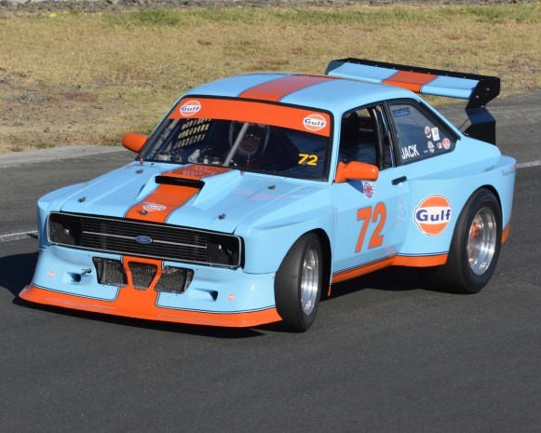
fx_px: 9512
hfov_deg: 3.3
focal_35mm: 594
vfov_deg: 2.6
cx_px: 265
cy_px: 216
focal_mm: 350
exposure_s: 1/1000
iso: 640
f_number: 11
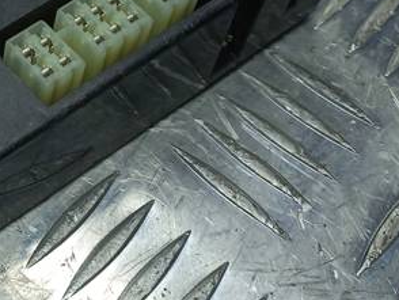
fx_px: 1004
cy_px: 0
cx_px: -133
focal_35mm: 87
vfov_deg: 16.6
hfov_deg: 20.4
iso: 40
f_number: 1.8
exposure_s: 1/100
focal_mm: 4.6
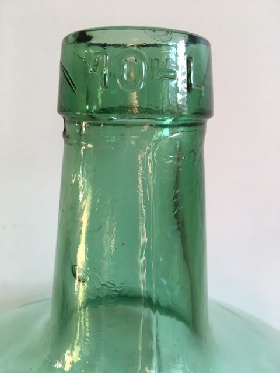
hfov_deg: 48.2
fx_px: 313
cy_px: 186
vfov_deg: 61.7
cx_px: 140
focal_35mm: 29
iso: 25
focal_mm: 4.15
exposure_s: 1/33
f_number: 2.2
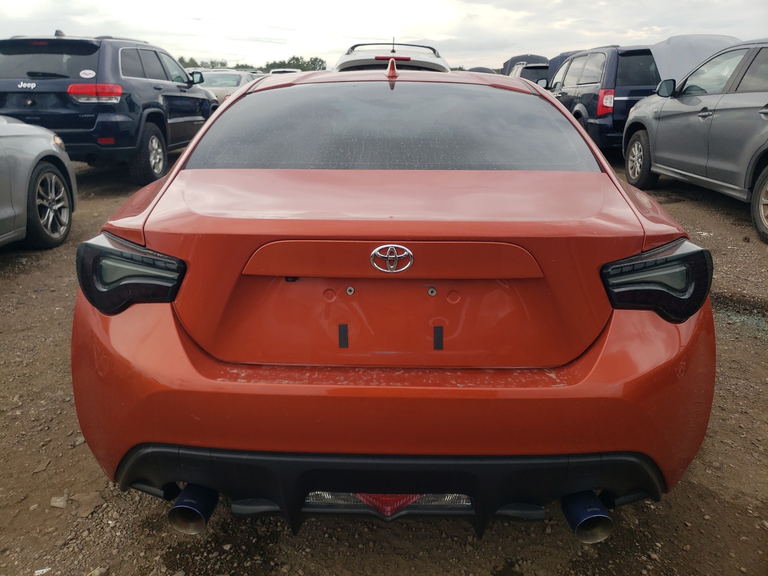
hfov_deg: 67.3
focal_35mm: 26
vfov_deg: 53.1
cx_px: 384
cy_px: 288
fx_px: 577
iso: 50
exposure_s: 1/1429
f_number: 1.5
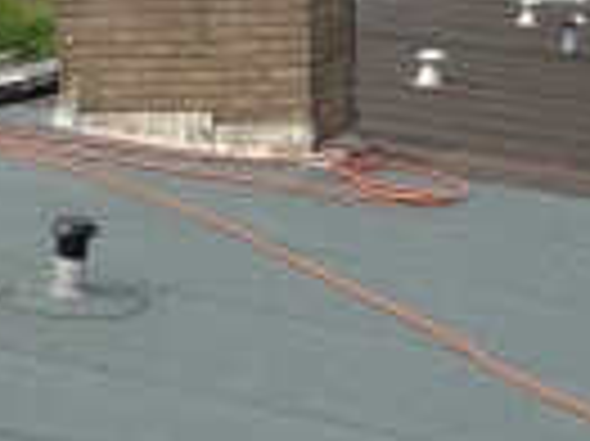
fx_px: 1652
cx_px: 146
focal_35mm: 97
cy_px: 387
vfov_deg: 15.1
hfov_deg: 20.1
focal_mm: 4.12
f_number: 2.4
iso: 50
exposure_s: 1/1506
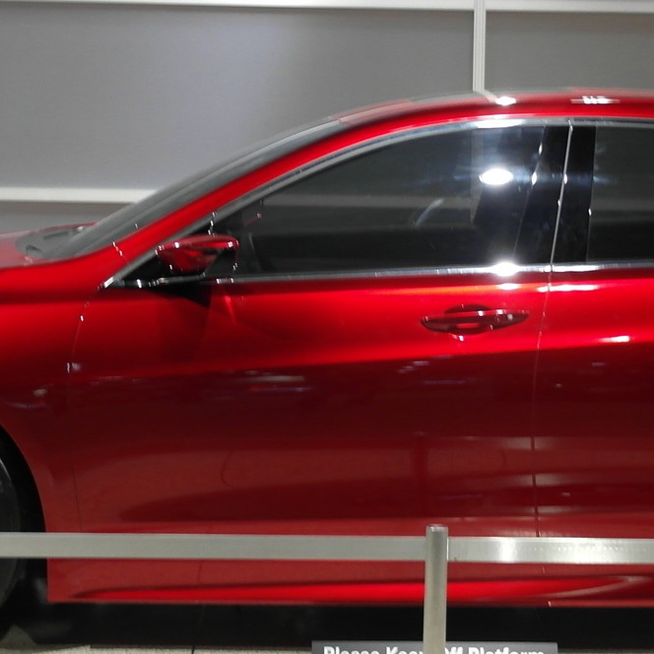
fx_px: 2052
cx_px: 426
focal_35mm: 96
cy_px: 253
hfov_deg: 18.1
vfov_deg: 18.1
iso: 400
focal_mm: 20
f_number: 3.5
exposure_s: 1/50
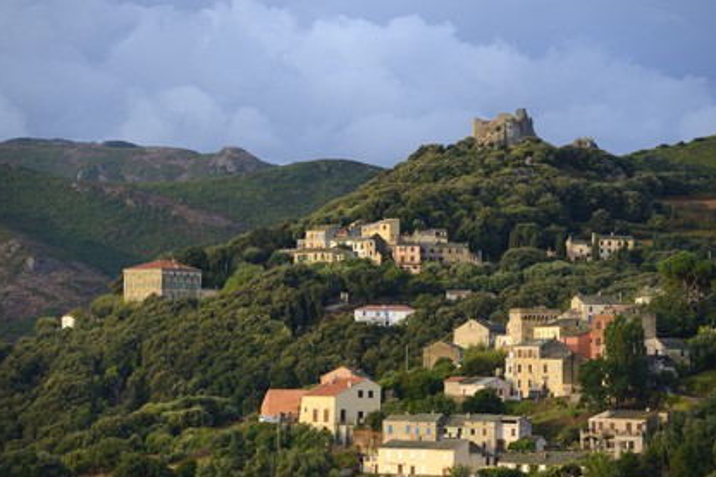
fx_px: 4016
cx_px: 356
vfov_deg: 6.8
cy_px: 239
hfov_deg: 10.2
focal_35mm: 202
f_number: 8
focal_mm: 200
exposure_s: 1/160
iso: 200
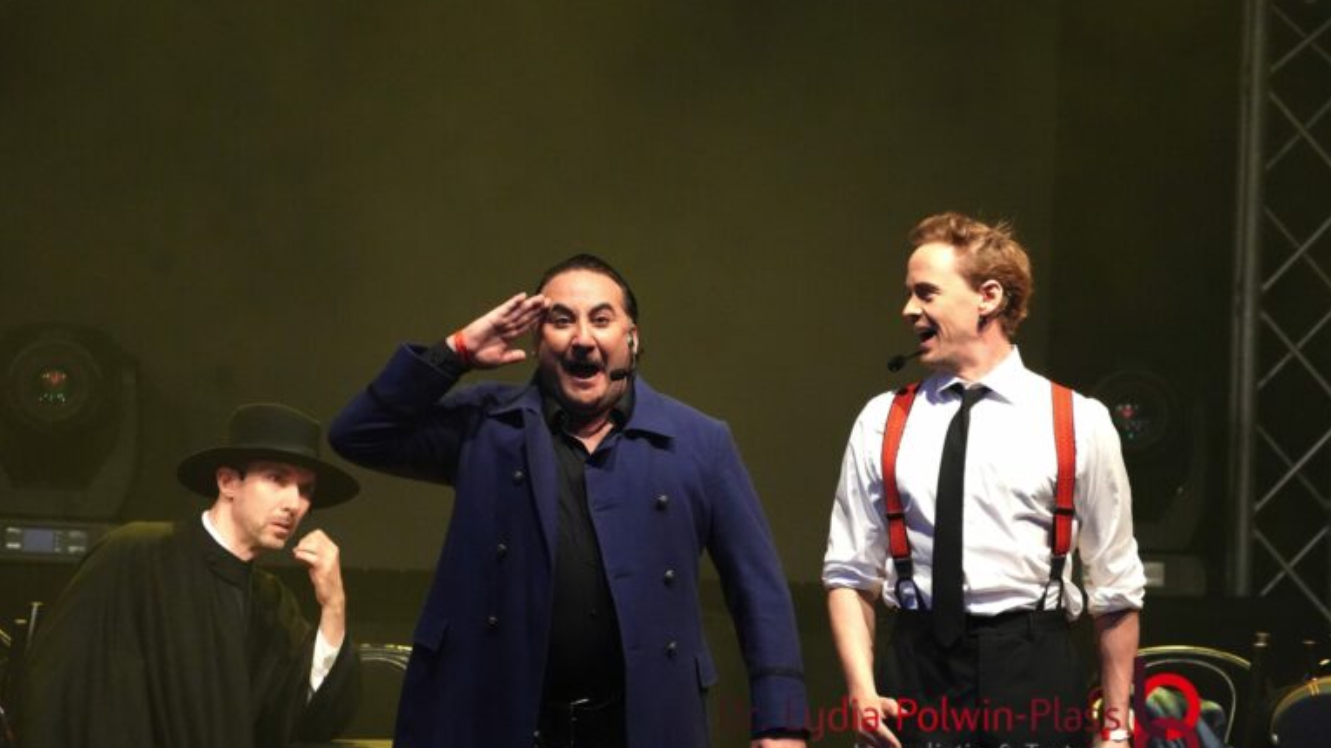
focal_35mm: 451
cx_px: 665
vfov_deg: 2.7
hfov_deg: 4.8
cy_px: 379
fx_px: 15914
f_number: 6.3
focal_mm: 286
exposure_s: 1/200
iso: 6400
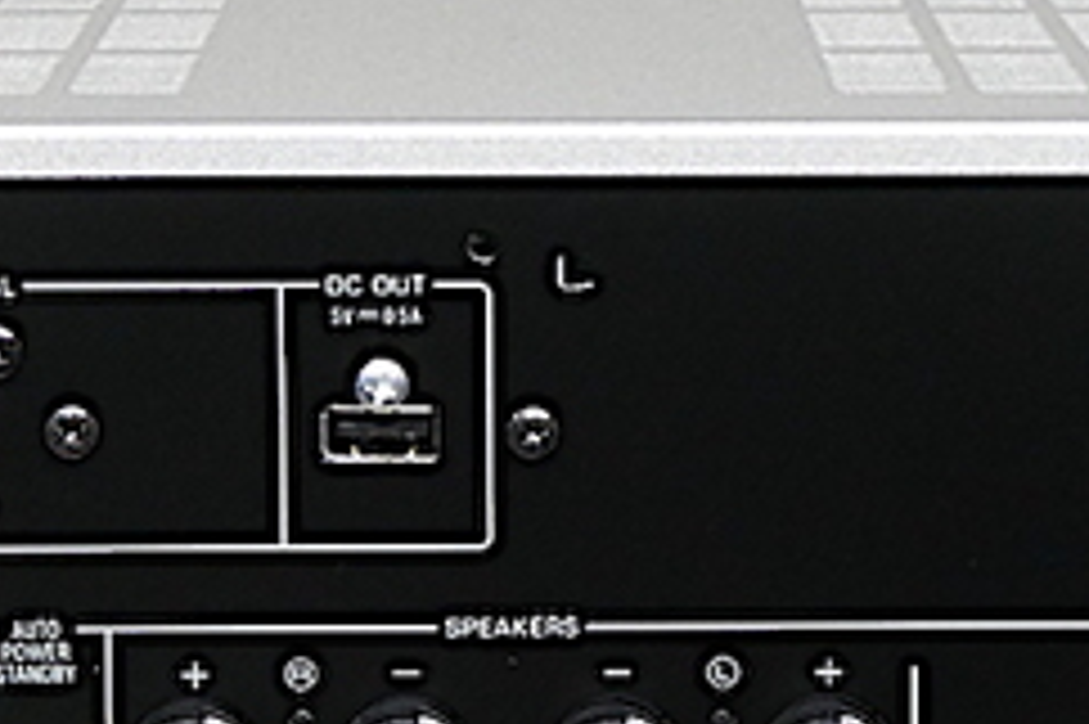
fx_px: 8101
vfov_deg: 5.1
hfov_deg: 7.7
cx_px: 526
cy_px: 652
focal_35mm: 268
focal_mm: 11.7
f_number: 4.4
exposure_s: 1/6
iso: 200
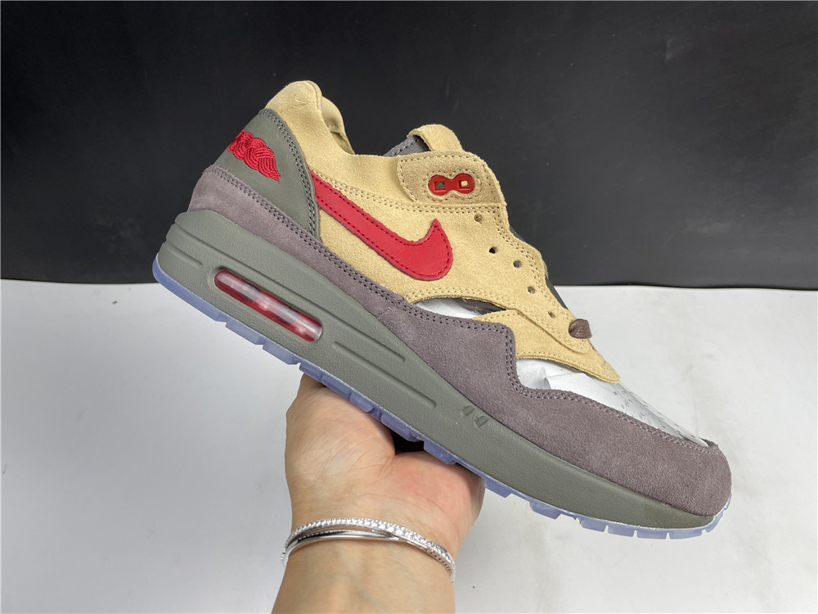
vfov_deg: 53.1
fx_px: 614
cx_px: 409
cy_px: 307
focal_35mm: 26
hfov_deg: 67.3
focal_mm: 4.2
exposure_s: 1/100
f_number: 1.6
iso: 64
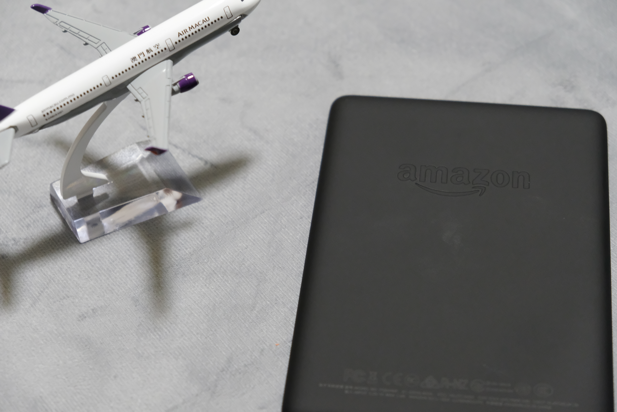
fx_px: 1355
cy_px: 206
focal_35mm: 79
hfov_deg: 25.7
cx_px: 308
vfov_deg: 17.3
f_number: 4
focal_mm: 52.7
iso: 3200
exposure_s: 1/12
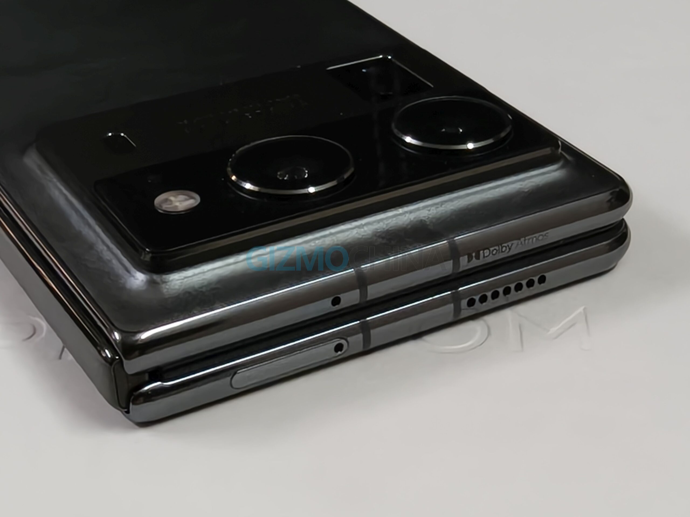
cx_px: 345
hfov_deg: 26.7
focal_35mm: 73
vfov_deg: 20.2
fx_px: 1455
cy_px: 258
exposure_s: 1/100
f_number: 2
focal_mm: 2.31
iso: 1600
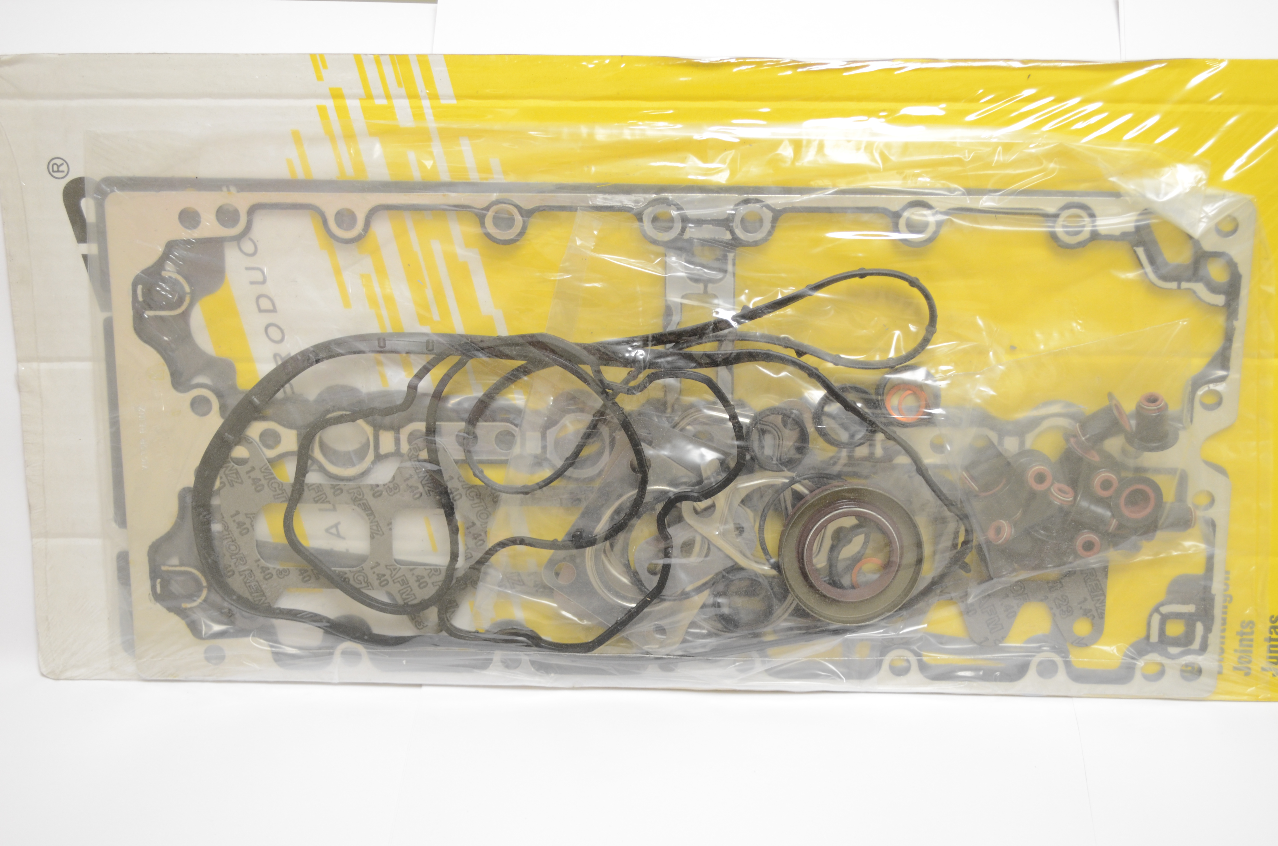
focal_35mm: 48
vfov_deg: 28.0
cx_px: 639
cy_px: 423
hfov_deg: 41.2
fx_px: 1700
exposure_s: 1/30
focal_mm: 32
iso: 800
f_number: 4.8
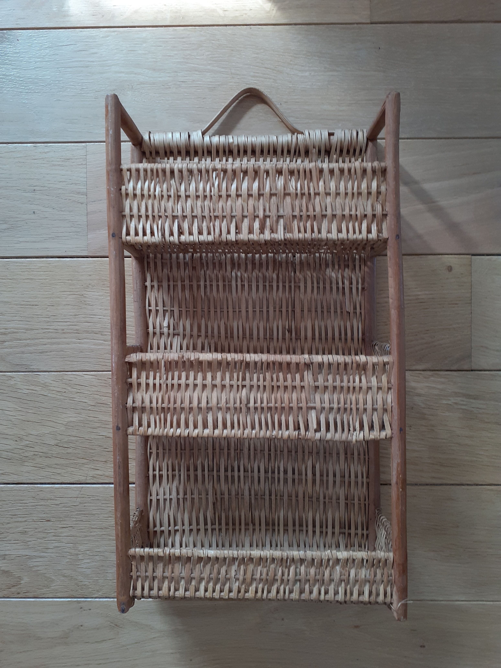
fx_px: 521
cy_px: 334
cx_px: 250
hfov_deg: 51.4
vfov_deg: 65.3
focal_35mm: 27
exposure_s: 1/100
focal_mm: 3.6
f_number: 1.9
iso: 64
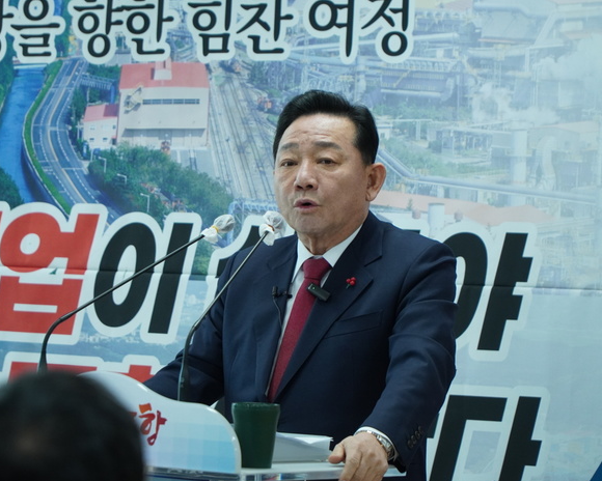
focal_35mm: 179
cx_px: 268
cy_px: 242
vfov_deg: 8.7
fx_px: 3182
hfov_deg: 10.8
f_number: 4
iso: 1250
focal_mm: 105
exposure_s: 1/200
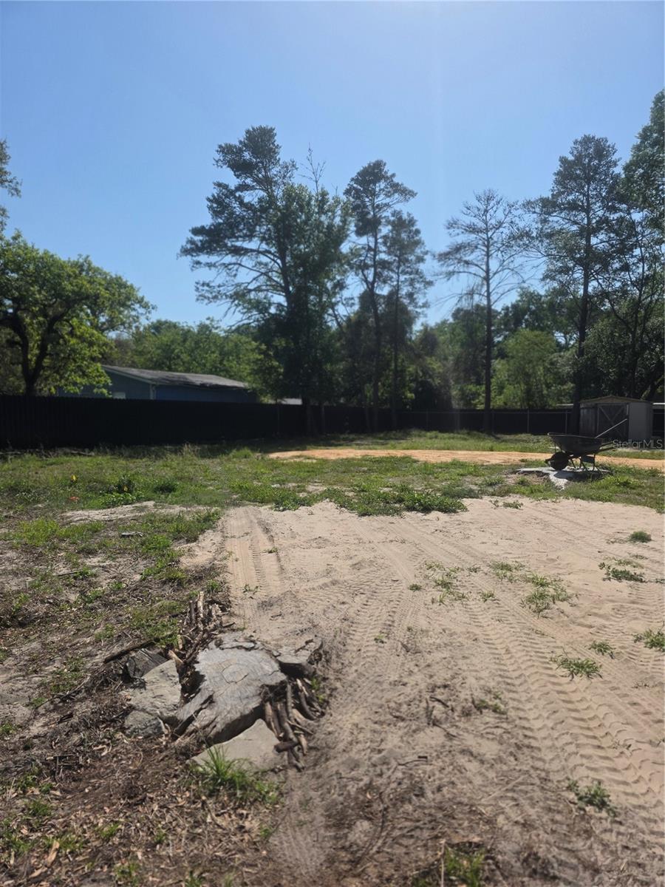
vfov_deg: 73.9
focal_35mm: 23
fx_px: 589
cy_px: 444
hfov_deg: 58.9
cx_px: 332
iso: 64
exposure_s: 1/7944
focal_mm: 6.3
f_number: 1.7
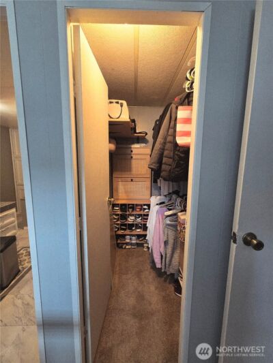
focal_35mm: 13
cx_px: 136
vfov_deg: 106.2
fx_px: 137
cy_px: 182
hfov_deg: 89.9
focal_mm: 2.2
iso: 320
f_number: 2.2
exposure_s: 1/60.2
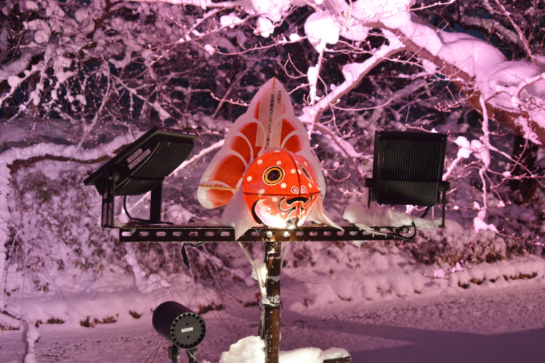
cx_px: 272
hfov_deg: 46.4
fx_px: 635
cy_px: 182
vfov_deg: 31.9
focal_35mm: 42
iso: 800
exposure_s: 1/20
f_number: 3.5
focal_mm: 28
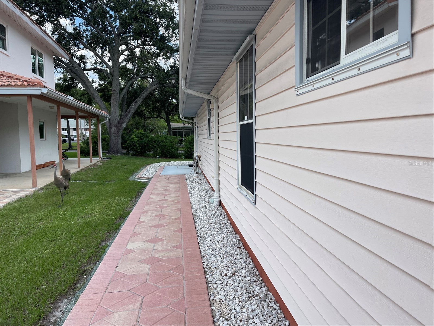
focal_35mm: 25
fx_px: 313
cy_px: 163
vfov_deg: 54.9
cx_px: 217
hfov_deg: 69.4
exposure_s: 1/1119
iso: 32
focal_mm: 5.1
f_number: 1.6
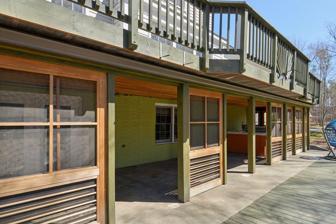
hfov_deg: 82.8
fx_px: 187
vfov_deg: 61.9
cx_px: 204
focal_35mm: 20
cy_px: 116
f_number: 5.6
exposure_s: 1/1000
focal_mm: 14
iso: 400
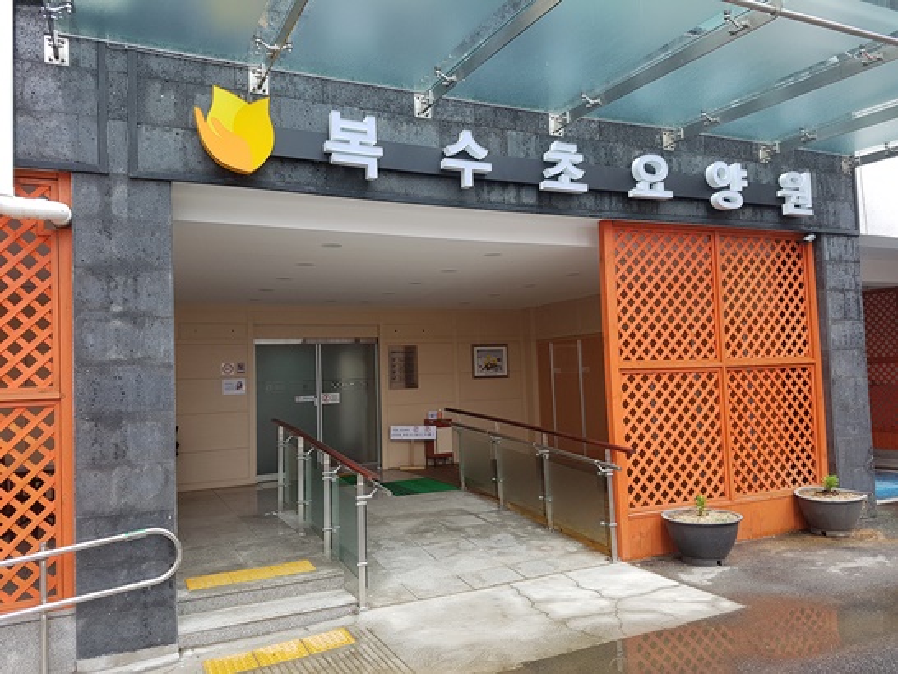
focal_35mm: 26
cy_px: 337
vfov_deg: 53.1
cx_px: 449
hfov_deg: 67.3
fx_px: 675
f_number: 1.7
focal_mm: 4.2
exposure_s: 1/155
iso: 50
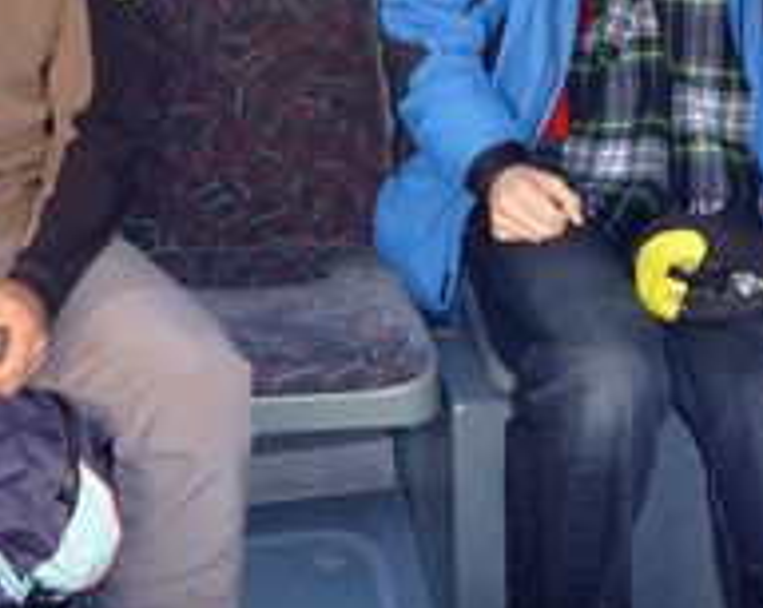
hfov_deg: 32.9
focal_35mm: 57
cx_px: 282
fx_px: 1285
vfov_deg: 25.7
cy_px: 48
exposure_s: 1/30
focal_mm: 4.9
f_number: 3.3
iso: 200
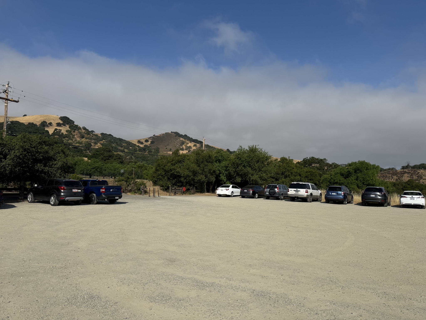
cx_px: 213
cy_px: 160
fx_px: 295
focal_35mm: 24
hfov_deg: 71.6
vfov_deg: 56.8
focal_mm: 6.76
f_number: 1.78
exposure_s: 1/9091
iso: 80
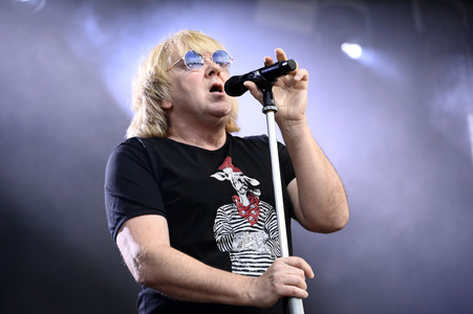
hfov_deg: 10.8
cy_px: 157
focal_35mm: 190
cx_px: 236
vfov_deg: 7.2
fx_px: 2494
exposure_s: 1/250
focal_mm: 190
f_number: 5.6
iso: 1250
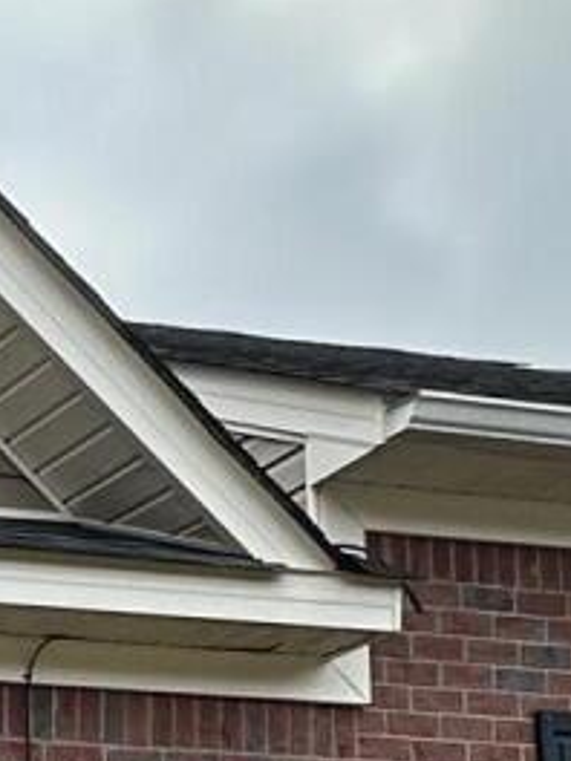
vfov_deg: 15.8
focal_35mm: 106
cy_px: 1378
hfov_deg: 11.1
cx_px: -911
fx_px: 2331
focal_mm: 2.22
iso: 40
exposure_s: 1/163
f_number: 2.2
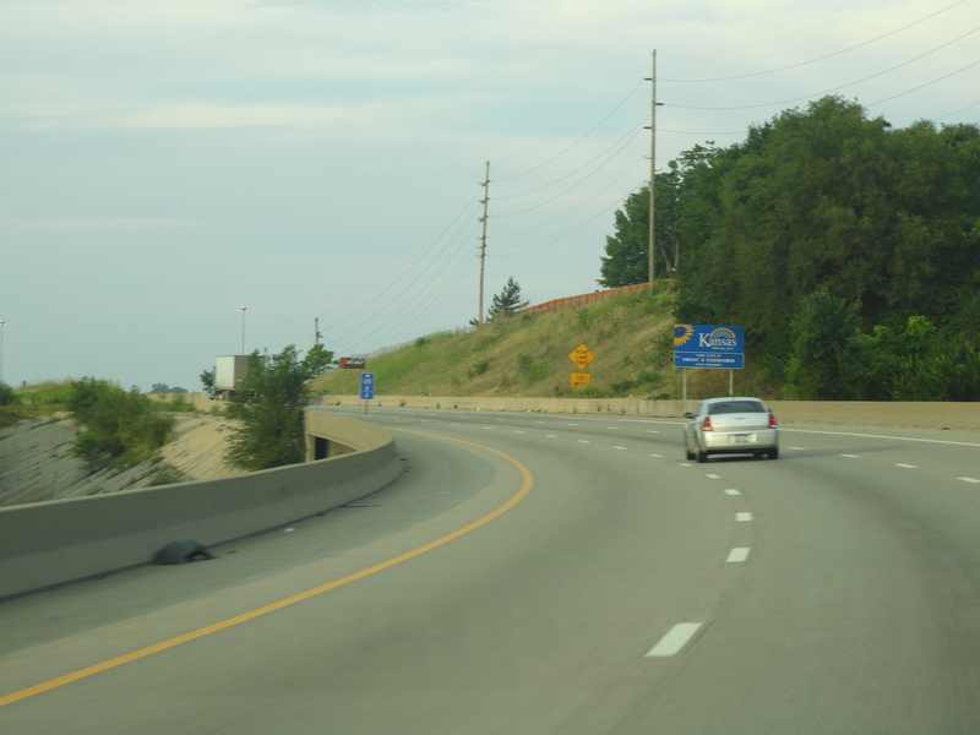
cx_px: 490
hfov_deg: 18.7
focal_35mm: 105
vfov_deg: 14.1
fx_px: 2973
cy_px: 368
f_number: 4.8
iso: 100
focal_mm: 18.8
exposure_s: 1/80
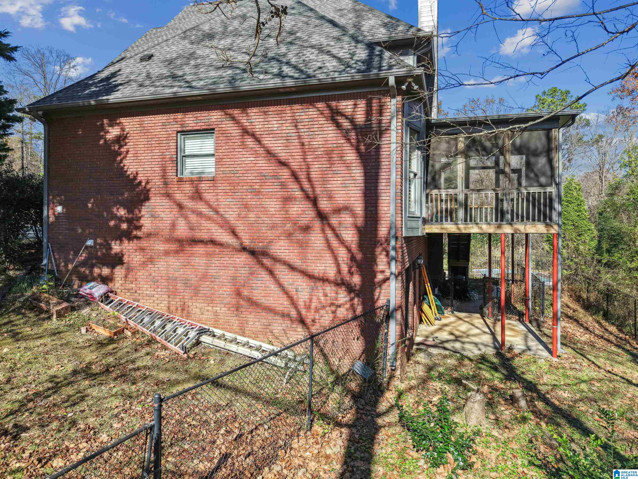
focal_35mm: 24
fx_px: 442
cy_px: 240
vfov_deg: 56.8
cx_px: 319
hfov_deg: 71.6
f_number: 1.8
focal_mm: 8.7
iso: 140
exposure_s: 1/1600
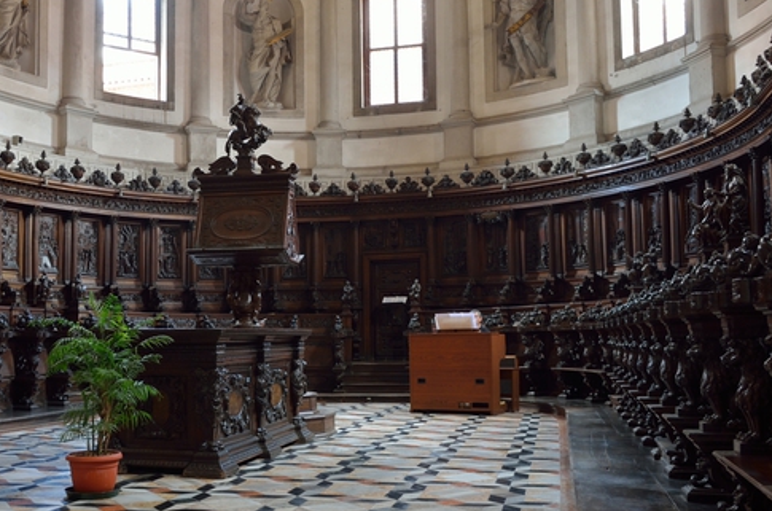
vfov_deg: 34.0
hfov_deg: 49.2
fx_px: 834
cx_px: 296
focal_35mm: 39
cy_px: 297
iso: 100
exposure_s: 1/1.67
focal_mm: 18
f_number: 3.5
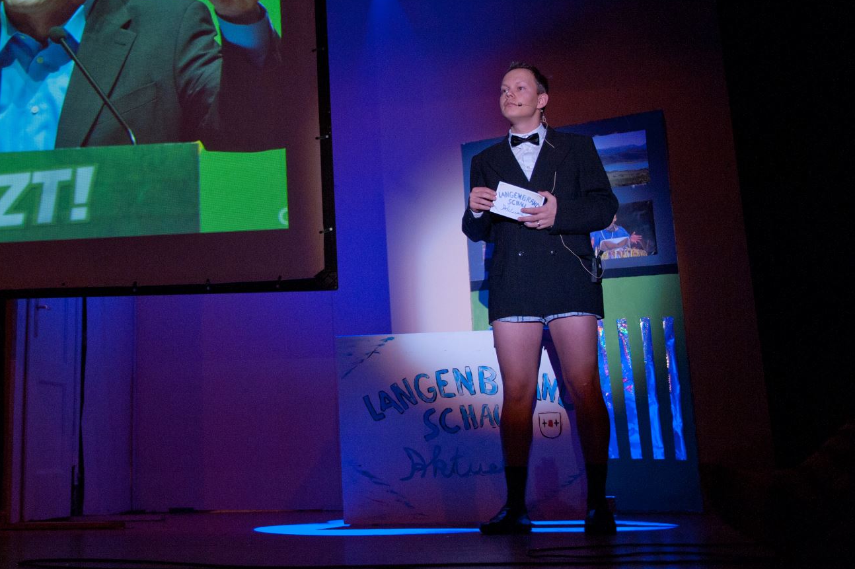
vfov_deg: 29.0
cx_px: 225
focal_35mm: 46
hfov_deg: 41.6
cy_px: 191
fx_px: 1092
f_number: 2.8
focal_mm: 31
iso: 1600
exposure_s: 1/200
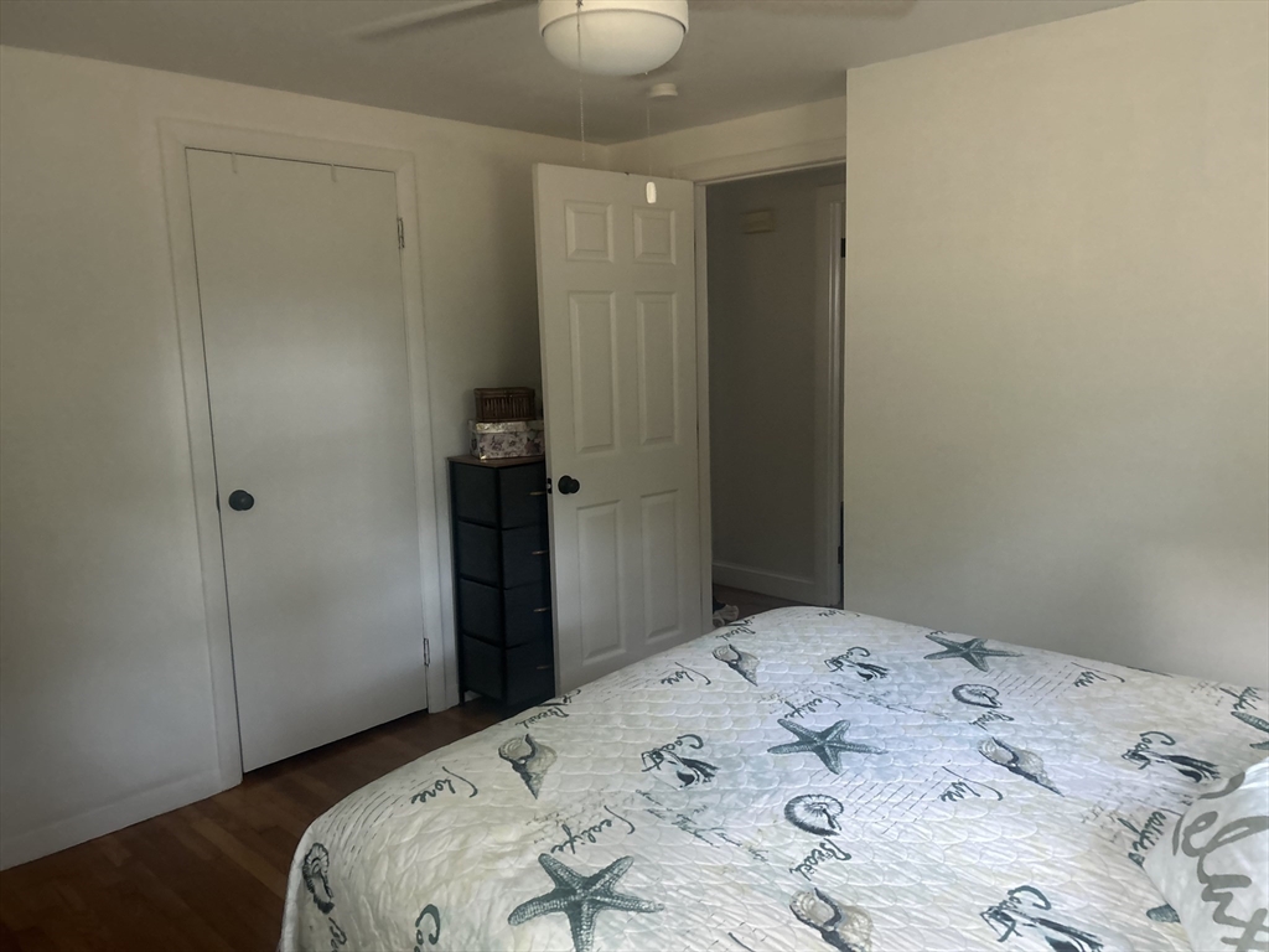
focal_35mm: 26
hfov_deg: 67.3
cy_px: 476
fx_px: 953
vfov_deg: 53.1
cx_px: 634
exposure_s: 1/60
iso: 320
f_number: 1.5
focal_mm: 5.7
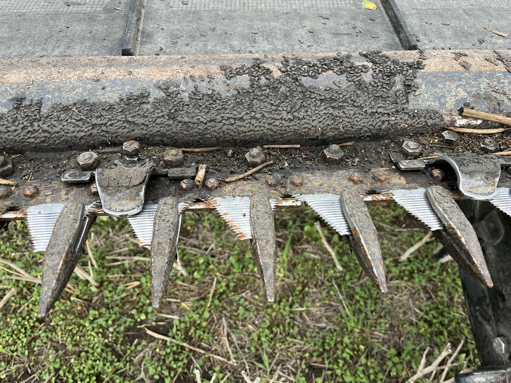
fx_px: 384
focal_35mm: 26
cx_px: 256
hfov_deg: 67.3
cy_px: 192
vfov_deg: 53.1
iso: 80
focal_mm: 5.1
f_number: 1.6
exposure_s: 1/122
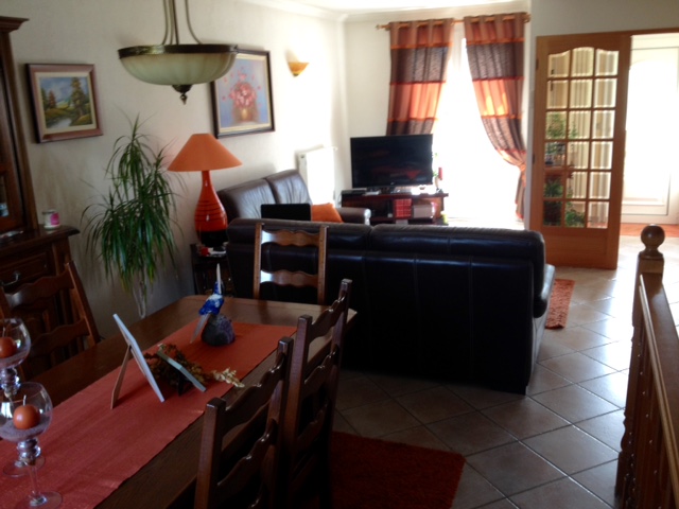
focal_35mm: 35
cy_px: 254
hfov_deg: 52.6
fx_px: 687
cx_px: 340
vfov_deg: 40.7
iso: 50
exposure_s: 1/24
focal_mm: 4.28
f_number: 2.4
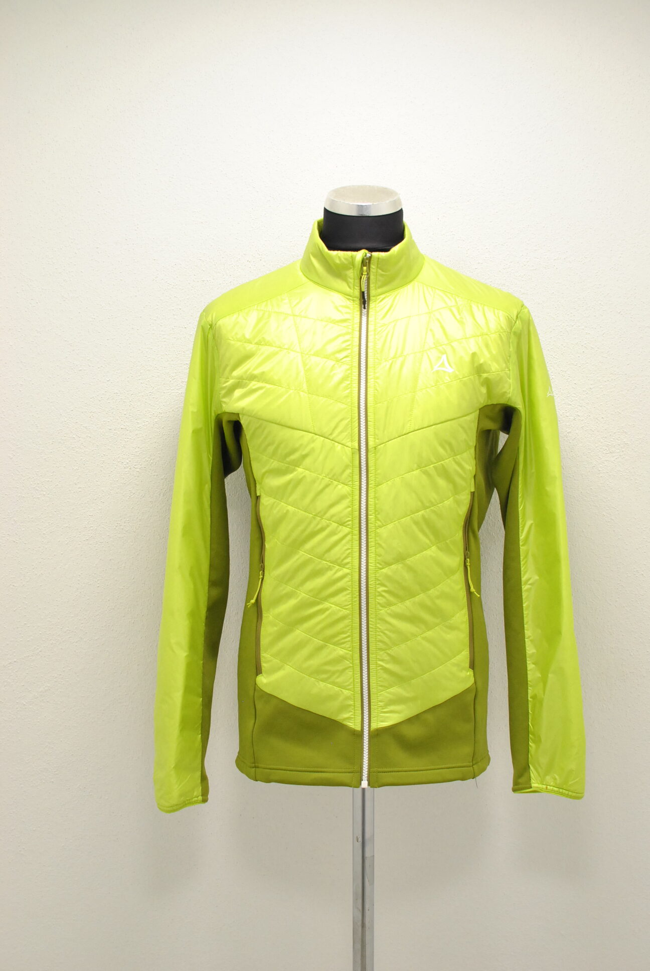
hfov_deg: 25.8
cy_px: 486
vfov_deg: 37.8
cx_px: 325
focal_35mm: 52
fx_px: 1418
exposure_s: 1/160
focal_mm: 35
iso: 800
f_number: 4
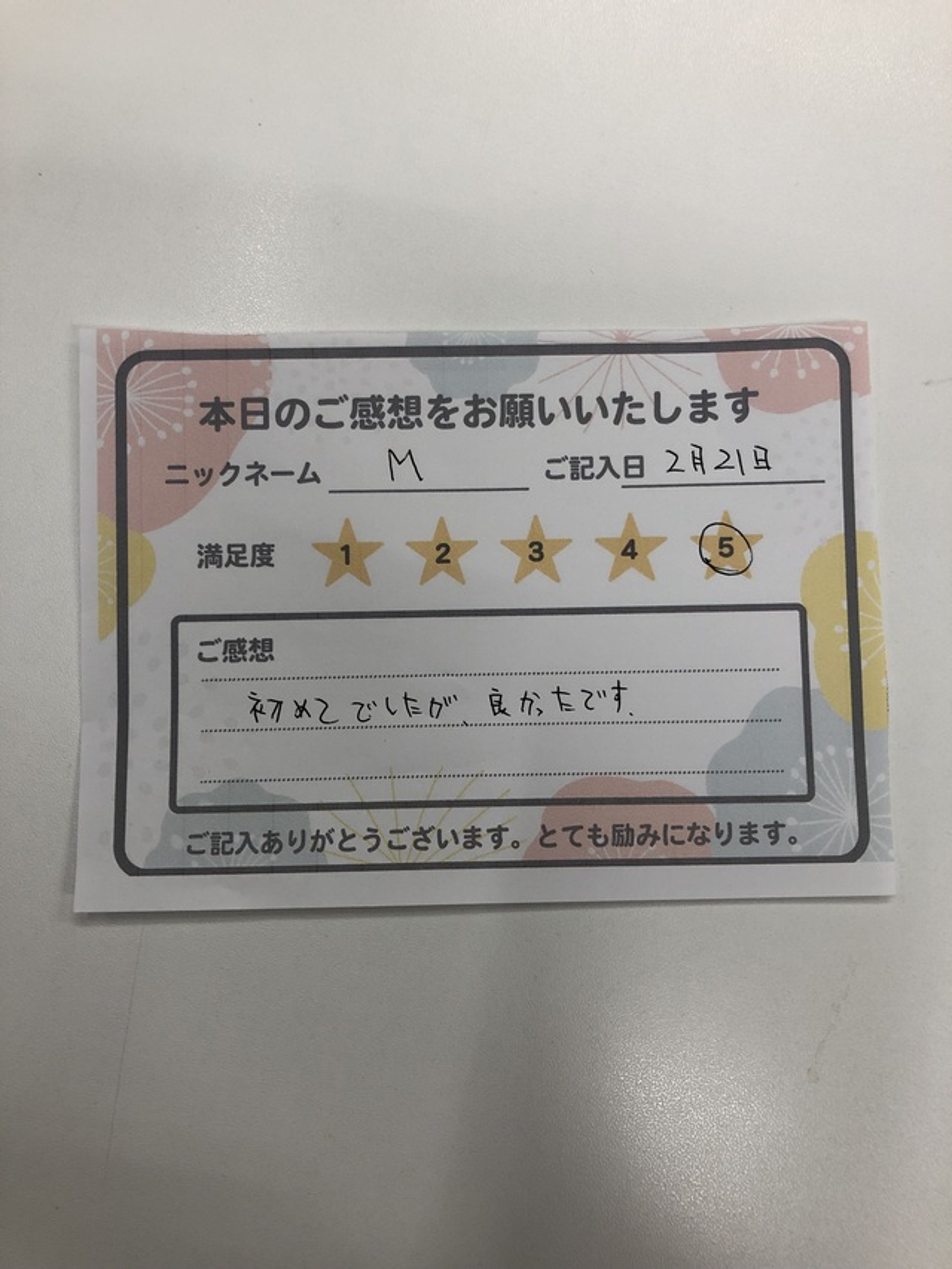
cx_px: 476
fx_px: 1026
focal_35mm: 28
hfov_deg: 49.8
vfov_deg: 63.4
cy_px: 634
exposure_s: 1/50
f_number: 1.8
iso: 25
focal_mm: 3.99
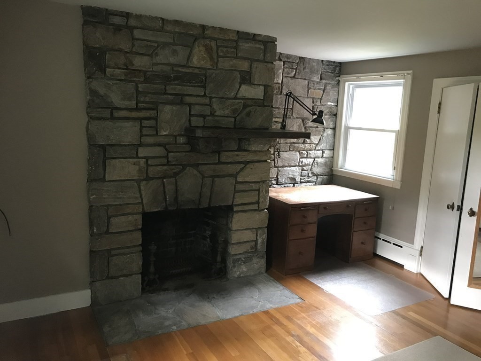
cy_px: 180
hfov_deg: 63.4
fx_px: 389
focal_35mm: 28
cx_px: 240
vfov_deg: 49.7
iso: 100
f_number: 1.8
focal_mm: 3.99
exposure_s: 1/12
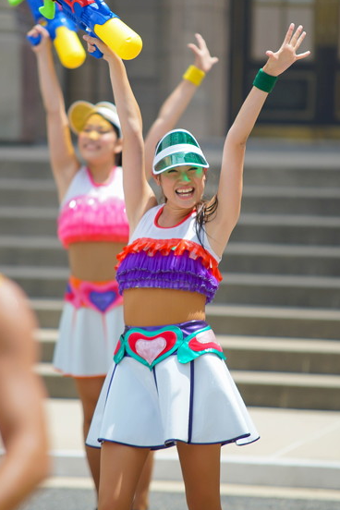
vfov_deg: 9.1
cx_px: 187
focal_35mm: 226
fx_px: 3201
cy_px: 238
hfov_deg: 6.1
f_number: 2.8
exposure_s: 1/1250
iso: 200
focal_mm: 200
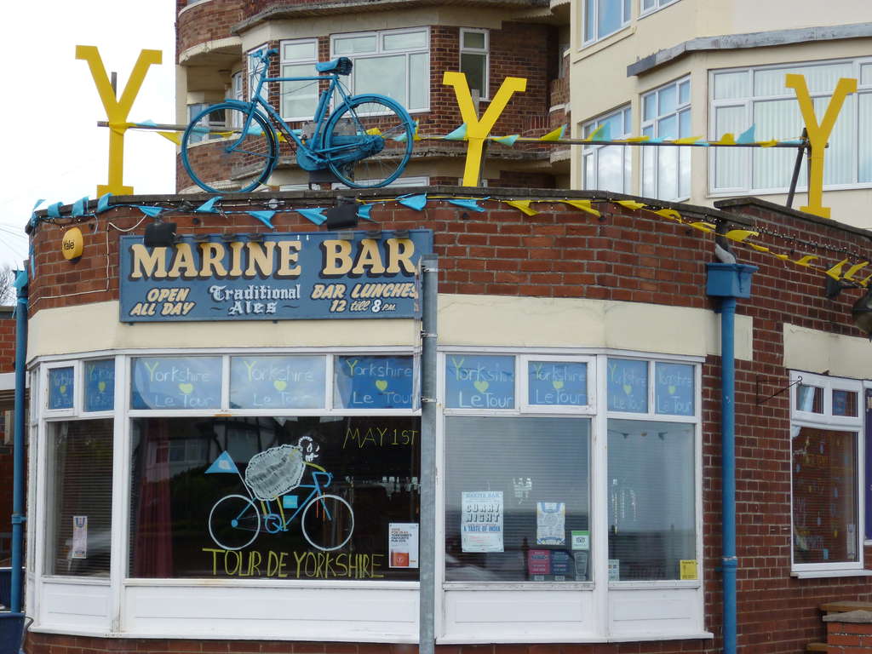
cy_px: 327
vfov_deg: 14.0
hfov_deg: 18.5
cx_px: 436
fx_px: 2670
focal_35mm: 106
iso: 100
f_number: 5.9
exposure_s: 1/160
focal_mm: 18.9
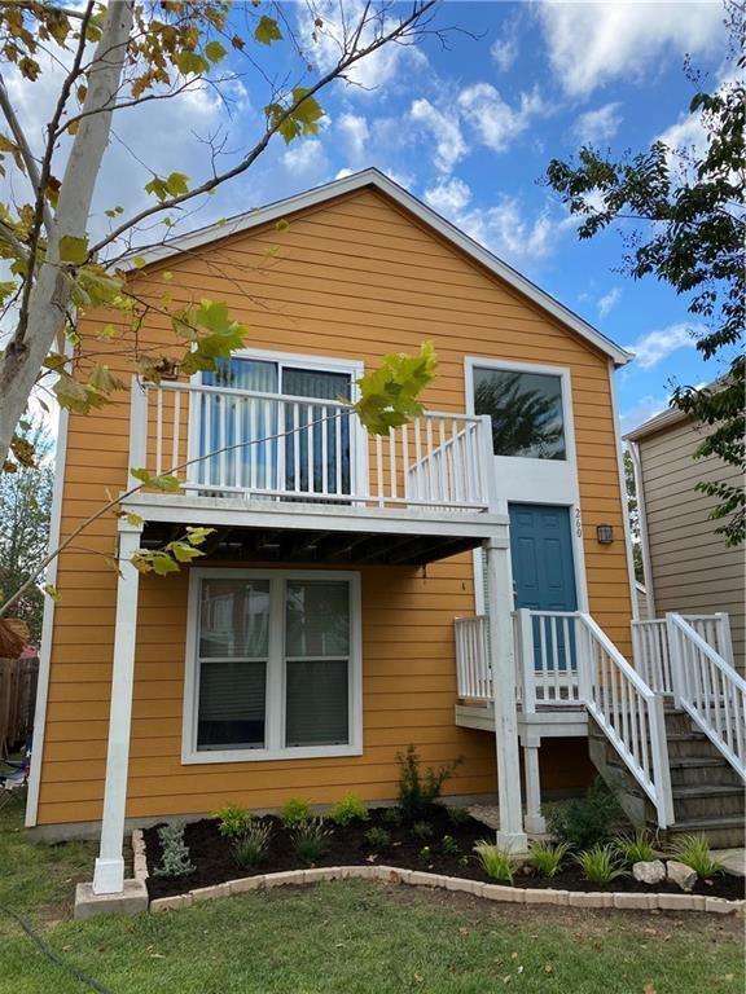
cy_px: 497
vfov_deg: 67.3
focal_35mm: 26
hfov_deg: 53.1
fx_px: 747
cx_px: 373
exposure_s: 1/864
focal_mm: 4.25
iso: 32
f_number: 1.8
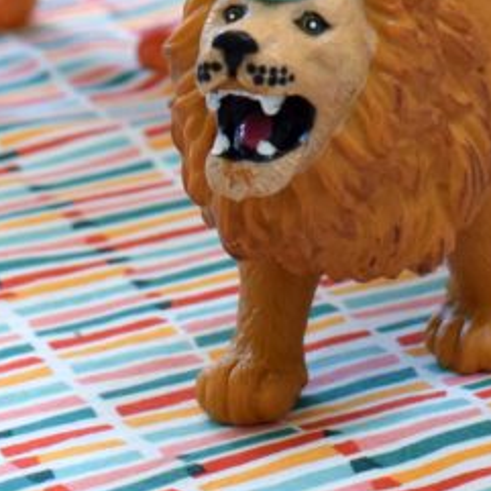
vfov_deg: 9.0
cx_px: 313
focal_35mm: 190
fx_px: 3046
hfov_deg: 9.2
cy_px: -251
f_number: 4
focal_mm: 35
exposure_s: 1/60
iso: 900
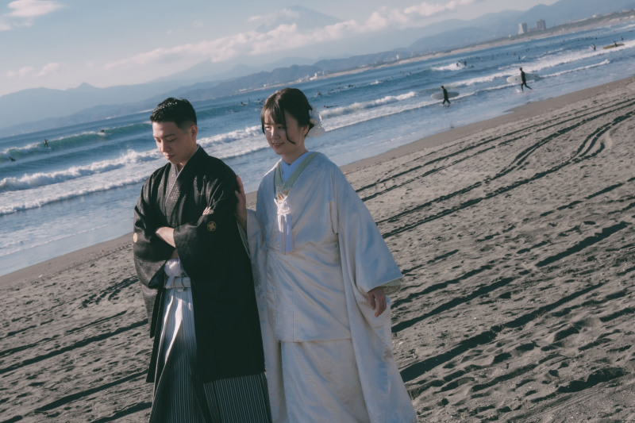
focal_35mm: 83
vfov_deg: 16.4
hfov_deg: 24.5
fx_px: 1464
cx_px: 318
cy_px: 212
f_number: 16
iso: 160
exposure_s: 1/125
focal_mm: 55
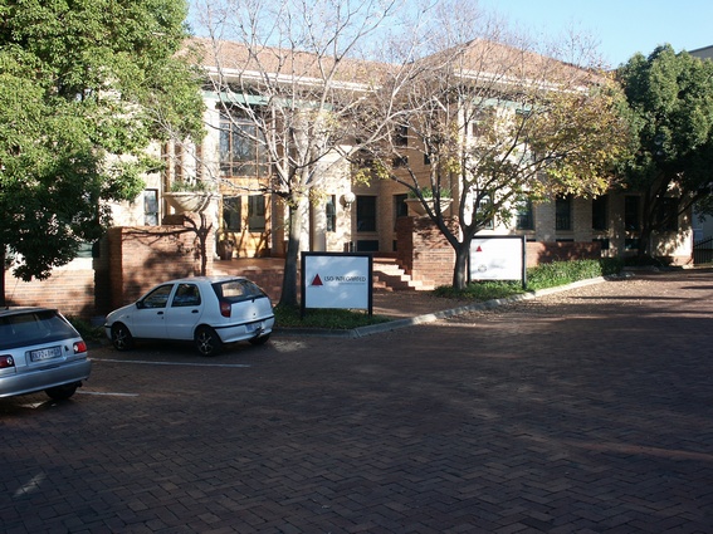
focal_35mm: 35
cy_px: 267
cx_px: 356
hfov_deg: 52.6
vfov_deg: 40.7
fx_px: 721
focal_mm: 9.18
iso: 100
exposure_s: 1/125
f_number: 4.5
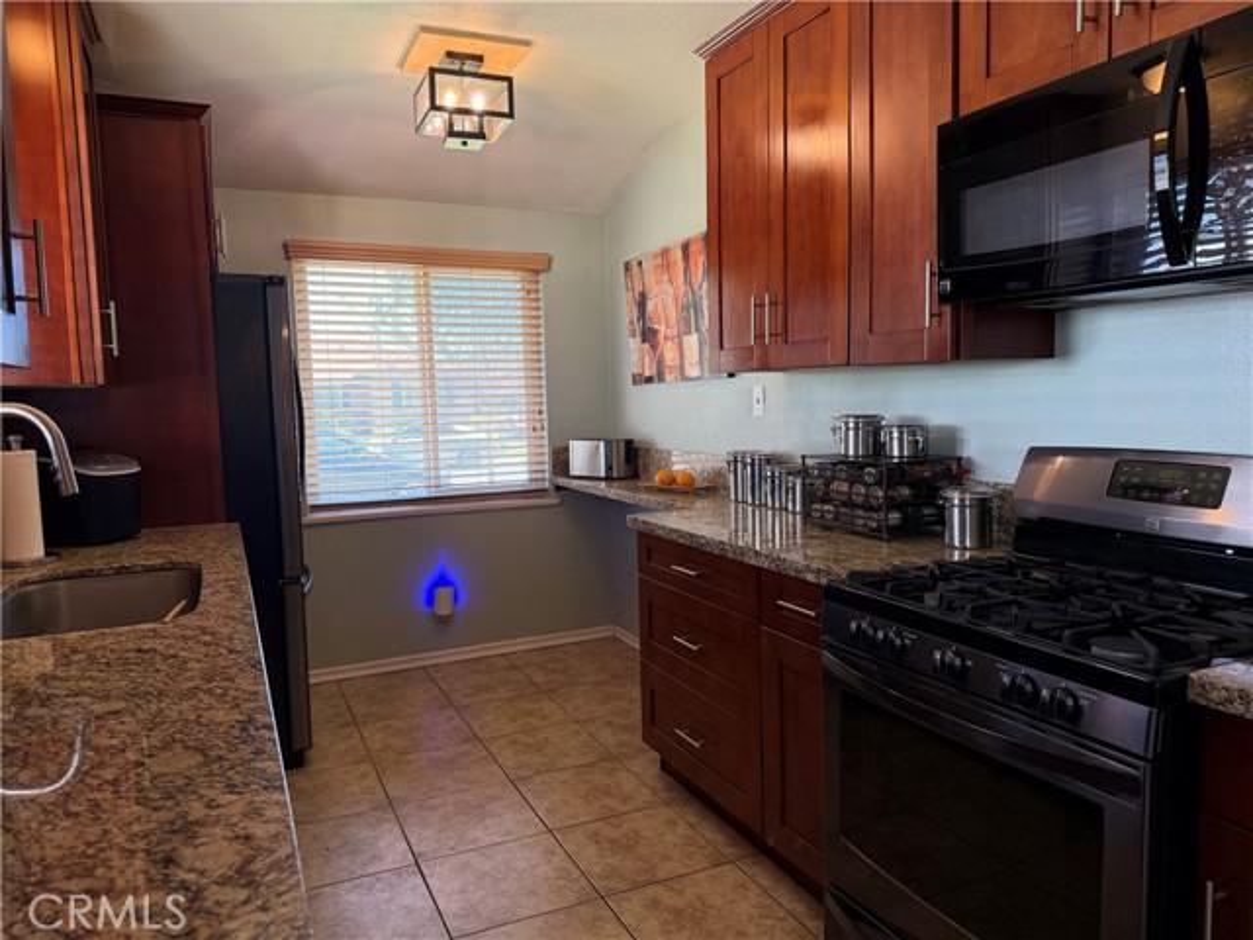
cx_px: 626
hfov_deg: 71.6
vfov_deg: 56.8
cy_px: 470
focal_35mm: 24
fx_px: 869
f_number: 1.78
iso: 200
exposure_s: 1/120
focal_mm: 6.76
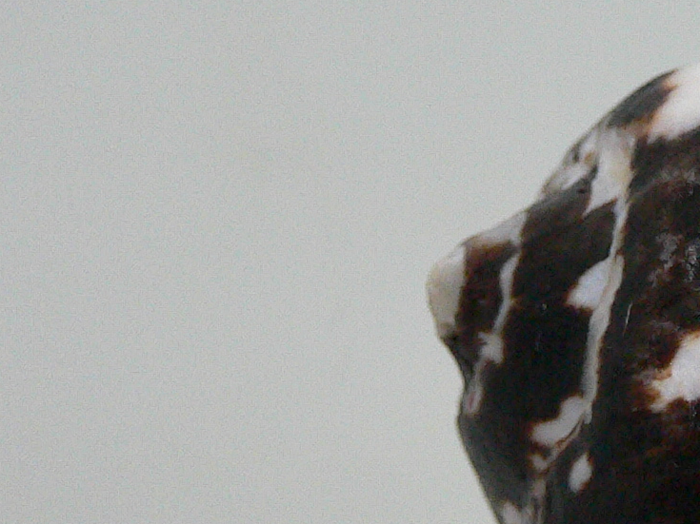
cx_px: 848
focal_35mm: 96
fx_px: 1941
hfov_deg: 19.2
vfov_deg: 15.3
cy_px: 419
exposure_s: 1/50
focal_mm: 4.6
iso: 200
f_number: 2.8
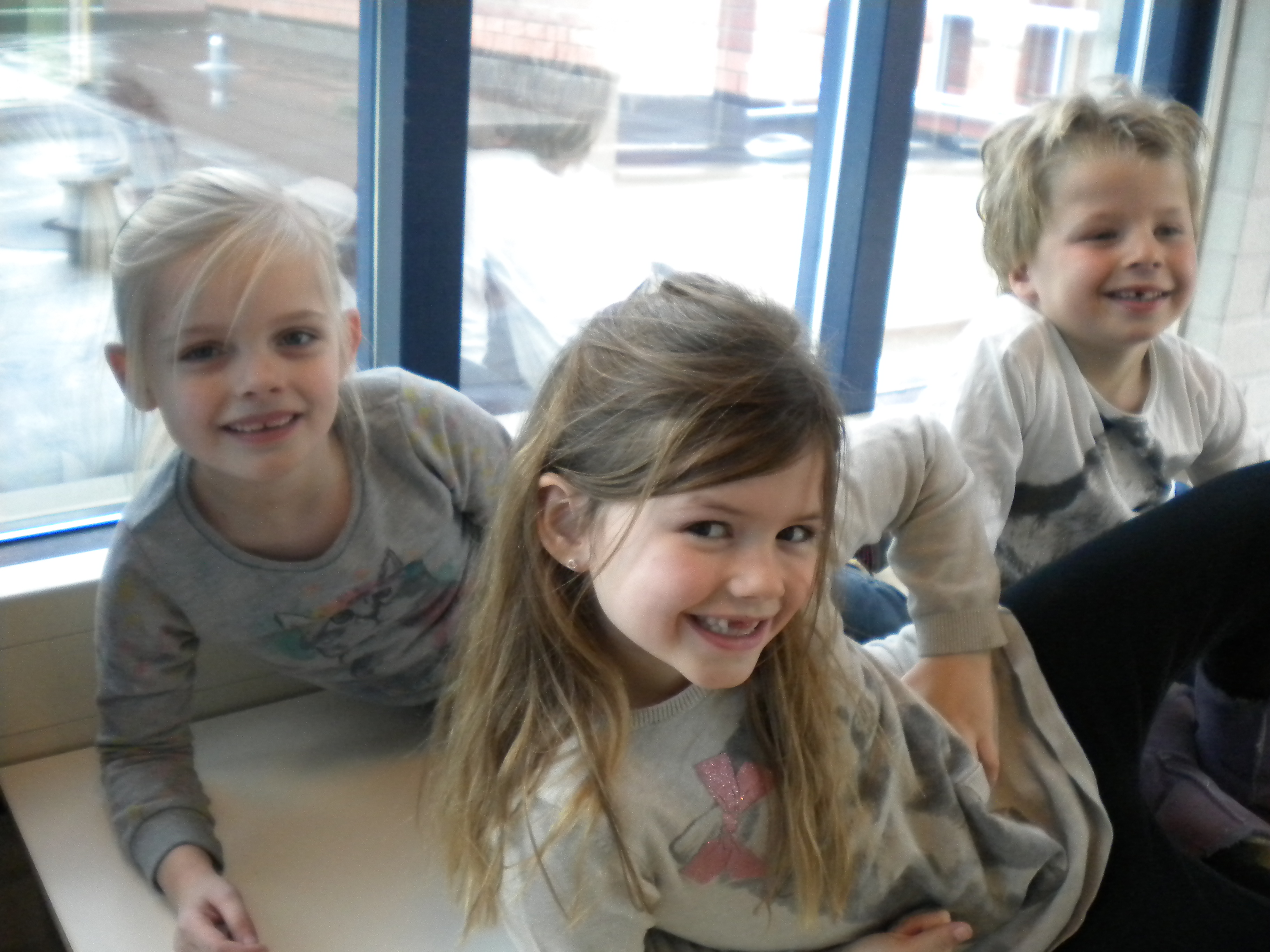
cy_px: 476
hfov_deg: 52.6
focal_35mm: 35
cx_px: 635
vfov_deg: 40.7
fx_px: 1284
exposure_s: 1/90.7
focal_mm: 6.3
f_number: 3.1
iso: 400
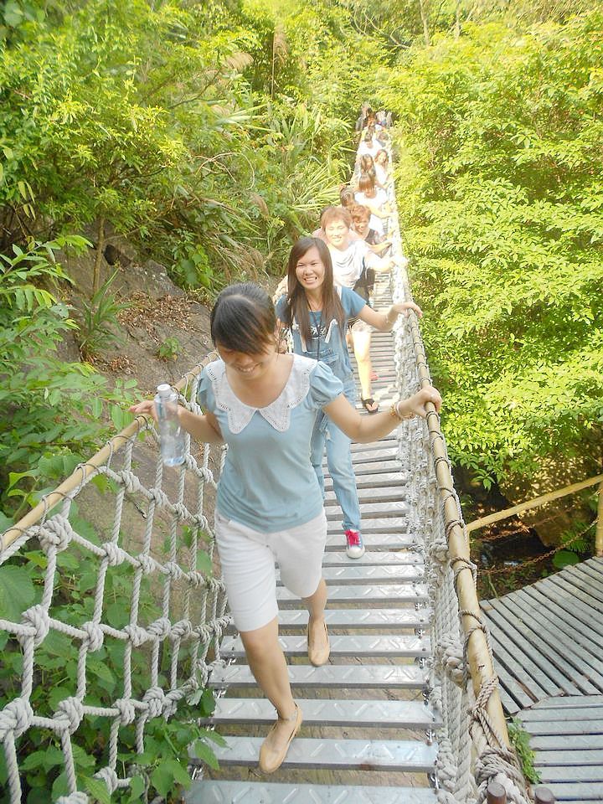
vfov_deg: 67.3
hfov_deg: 53.1
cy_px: 402
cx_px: 302
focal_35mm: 26
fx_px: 604
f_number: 3.2
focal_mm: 4.6
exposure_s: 1/100
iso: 80
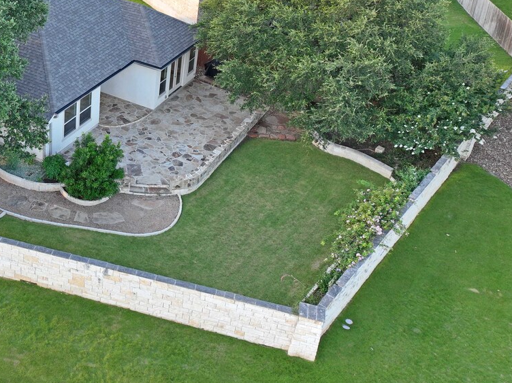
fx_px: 680
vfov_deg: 30.7
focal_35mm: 46
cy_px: 78
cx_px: 36
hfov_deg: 38.0
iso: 120
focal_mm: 12.29
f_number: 2.8
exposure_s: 1/120
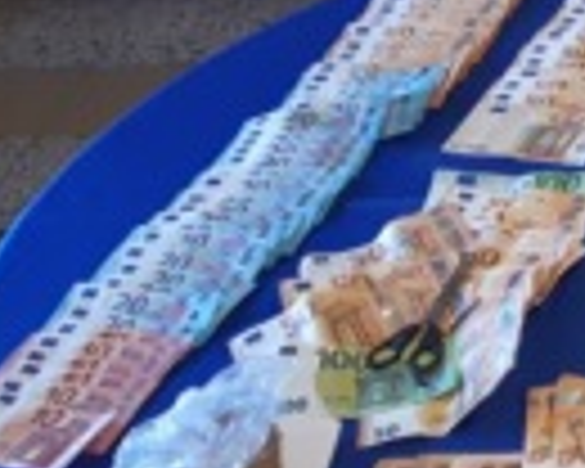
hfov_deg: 12.8
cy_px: -446
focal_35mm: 133
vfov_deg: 10.7
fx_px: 2303
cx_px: 1138
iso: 125
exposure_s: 1/50
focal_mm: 3.92
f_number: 1.7
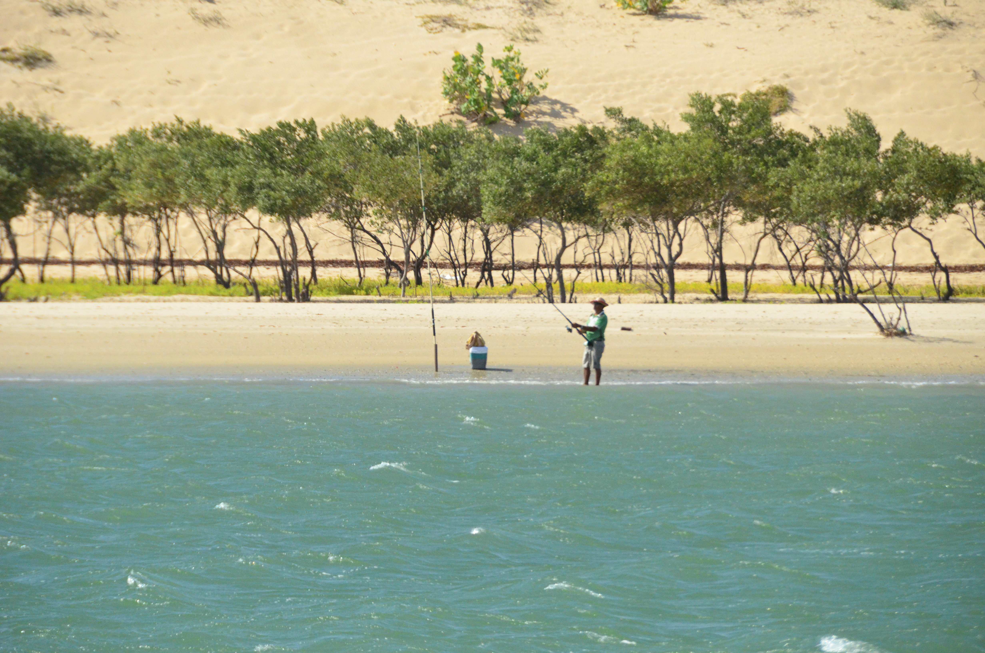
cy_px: 326
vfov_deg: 4.6
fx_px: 8191
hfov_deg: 6.9
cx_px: 492
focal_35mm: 300
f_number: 8
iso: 2500
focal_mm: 200
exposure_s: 1/3200
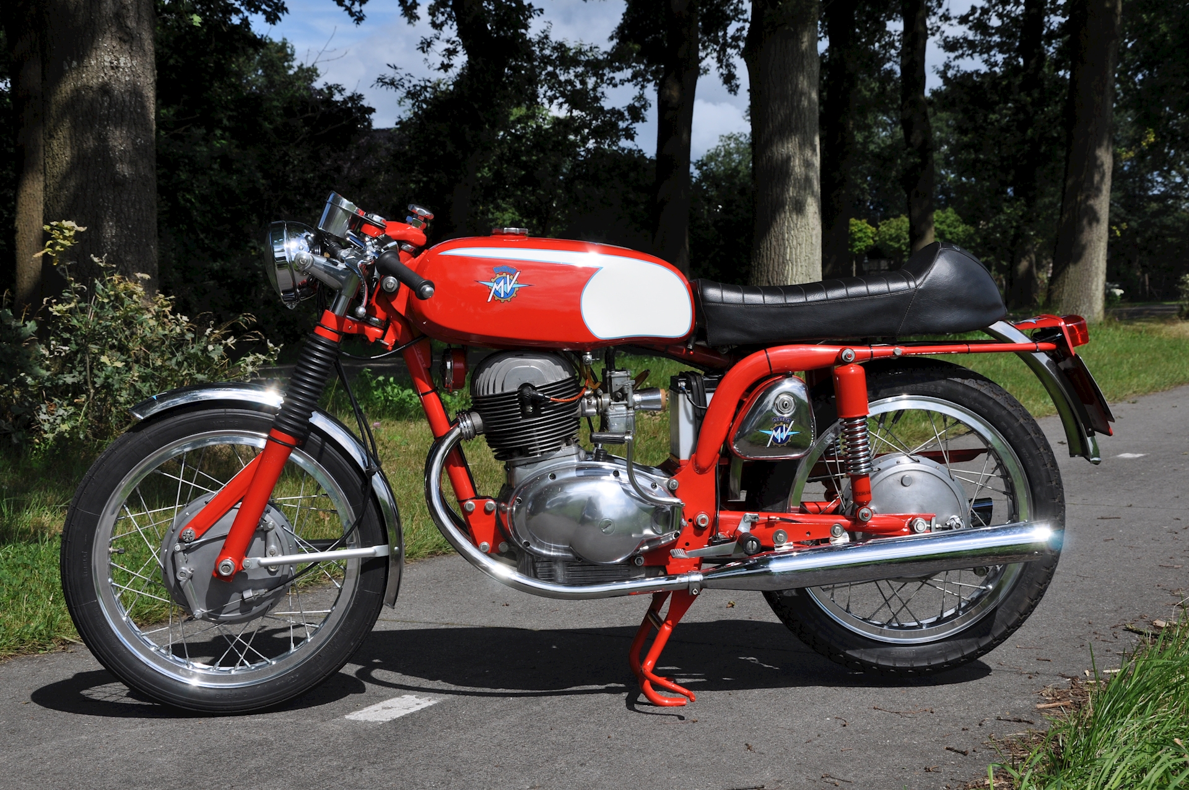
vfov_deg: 22.6
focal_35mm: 60
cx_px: 594
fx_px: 1979
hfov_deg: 33.4
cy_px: 395
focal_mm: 40
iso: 200
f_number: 11
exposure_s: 1/500
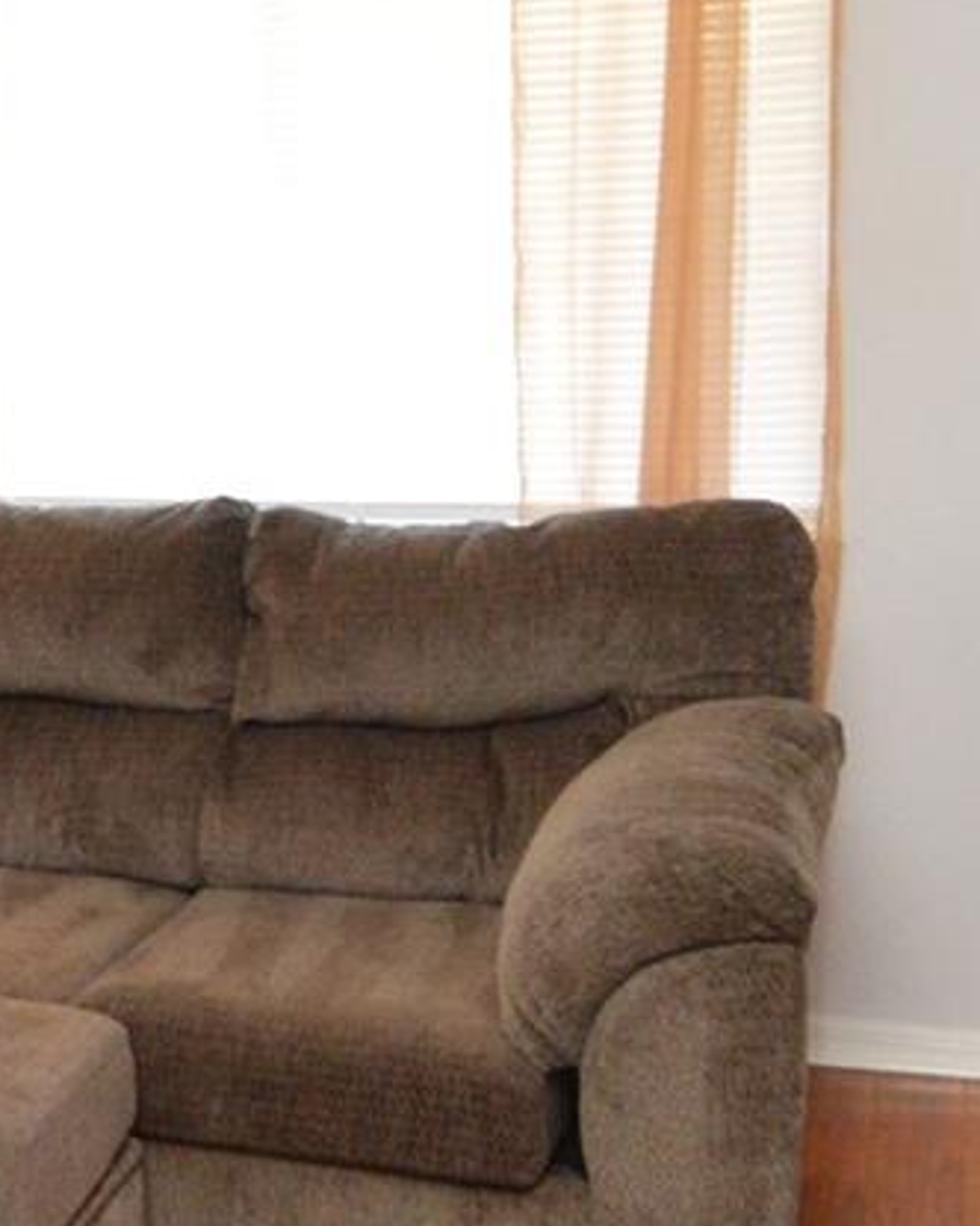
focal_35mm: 65
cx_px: -221
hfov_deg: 21.6
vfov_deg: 29.1
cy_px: 604
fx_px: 2357
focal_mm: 12
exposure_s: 1/60
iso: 2200
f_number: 4
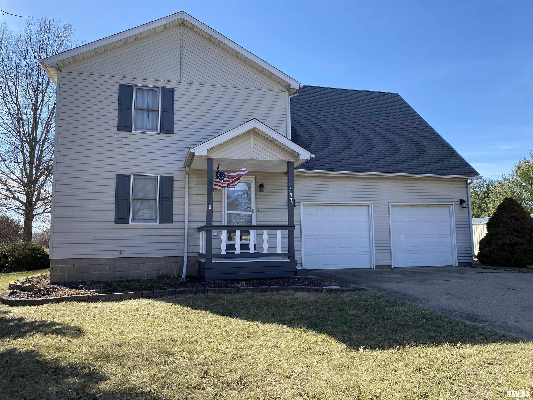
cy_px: 200
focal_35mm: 26
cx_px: 266
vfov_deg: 53.1
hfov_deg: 67.3
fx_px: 400
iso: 32
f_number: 1.8
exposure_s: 1/1206
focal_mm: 4.25
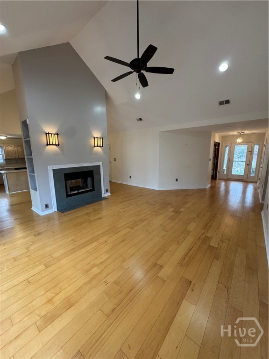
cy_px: 180
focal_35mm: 14
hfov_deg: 85.7
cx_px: 134
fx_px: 145
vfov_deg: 102.1
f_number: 2.2
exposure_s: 1/60
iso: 160
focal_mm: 2.22
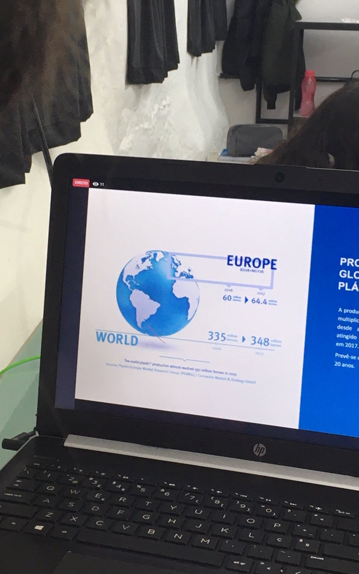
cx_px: 140
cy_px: 209
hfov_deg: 20.0
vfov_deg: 31.4
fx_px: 1017
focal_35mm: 65
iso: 32
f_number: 2.2
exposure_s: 1/33
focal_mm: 4.15
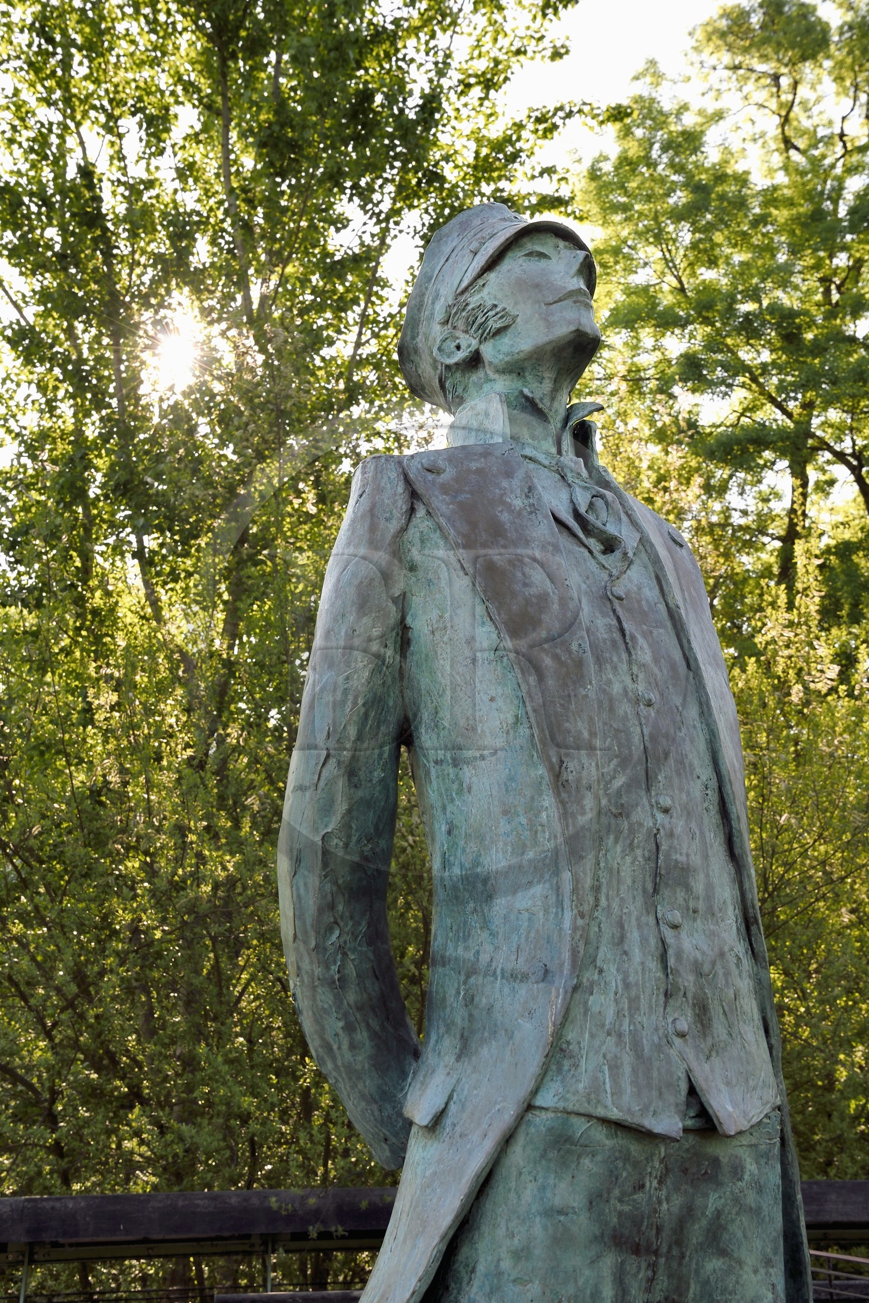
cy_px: 652
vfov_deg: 48.5
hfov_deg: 33.4
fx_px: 1449
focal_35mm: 40
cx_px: 434
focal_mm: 40
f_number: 13
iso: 400
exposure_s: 1/200
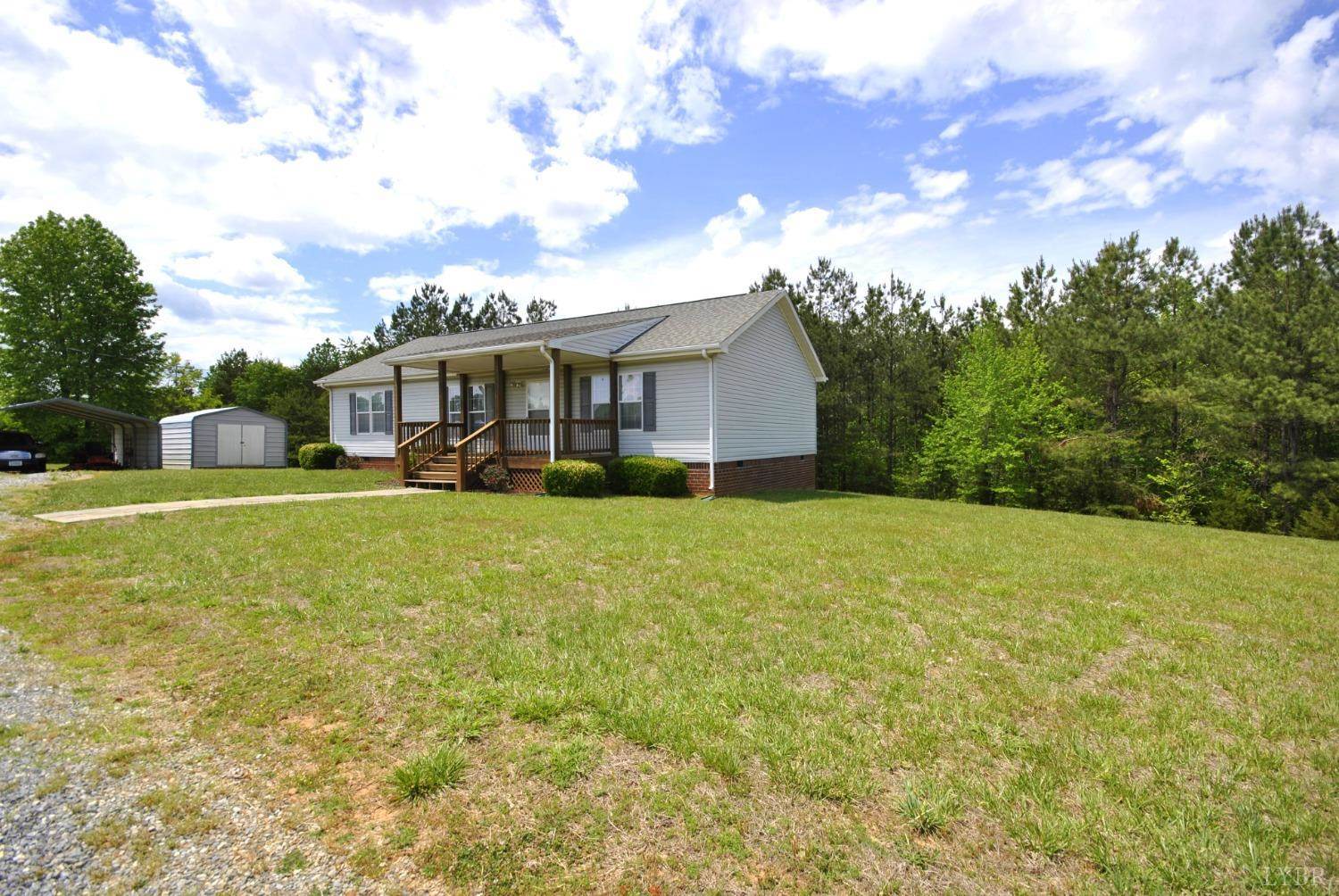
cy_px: 448
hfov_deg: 100.3
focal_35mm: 15
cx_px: 670
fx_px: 559
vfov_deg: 77.5
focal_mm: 10
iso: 100
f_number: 8
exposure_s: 1/250
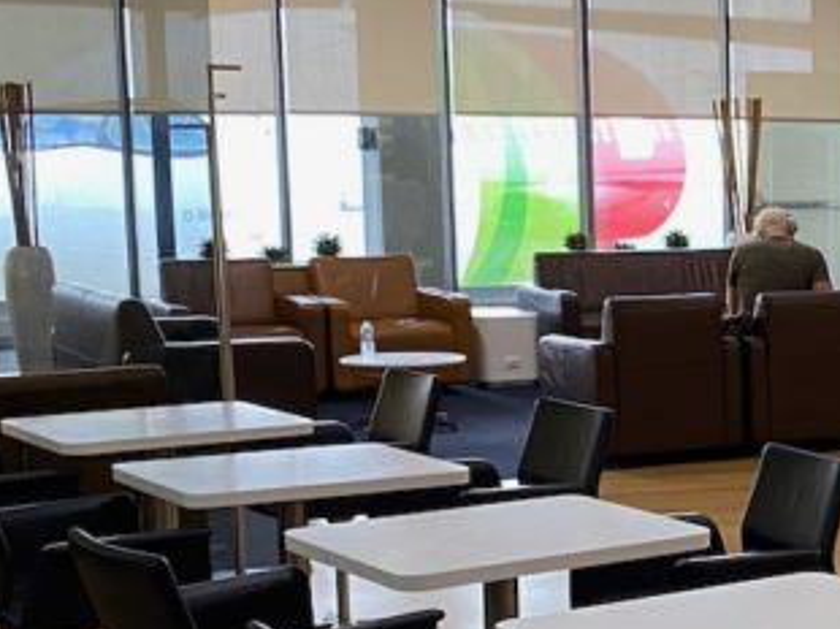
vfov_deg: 17.1
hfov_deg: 21.1
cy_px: 464
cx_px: 1032
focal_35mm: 86
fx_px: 2085
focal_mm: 4.25
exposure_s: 1/60
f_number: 1.8
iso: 200
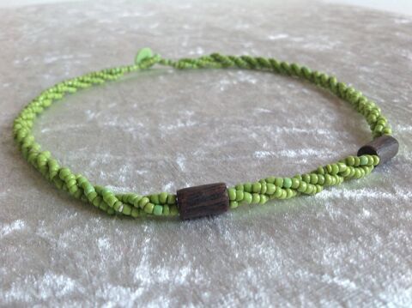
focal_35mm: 35
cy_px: 154
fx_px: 416
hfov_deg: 52.7
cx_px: 206
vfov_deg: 40.6
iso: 64
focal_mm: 4.28
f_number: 2.4
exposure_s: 1/15
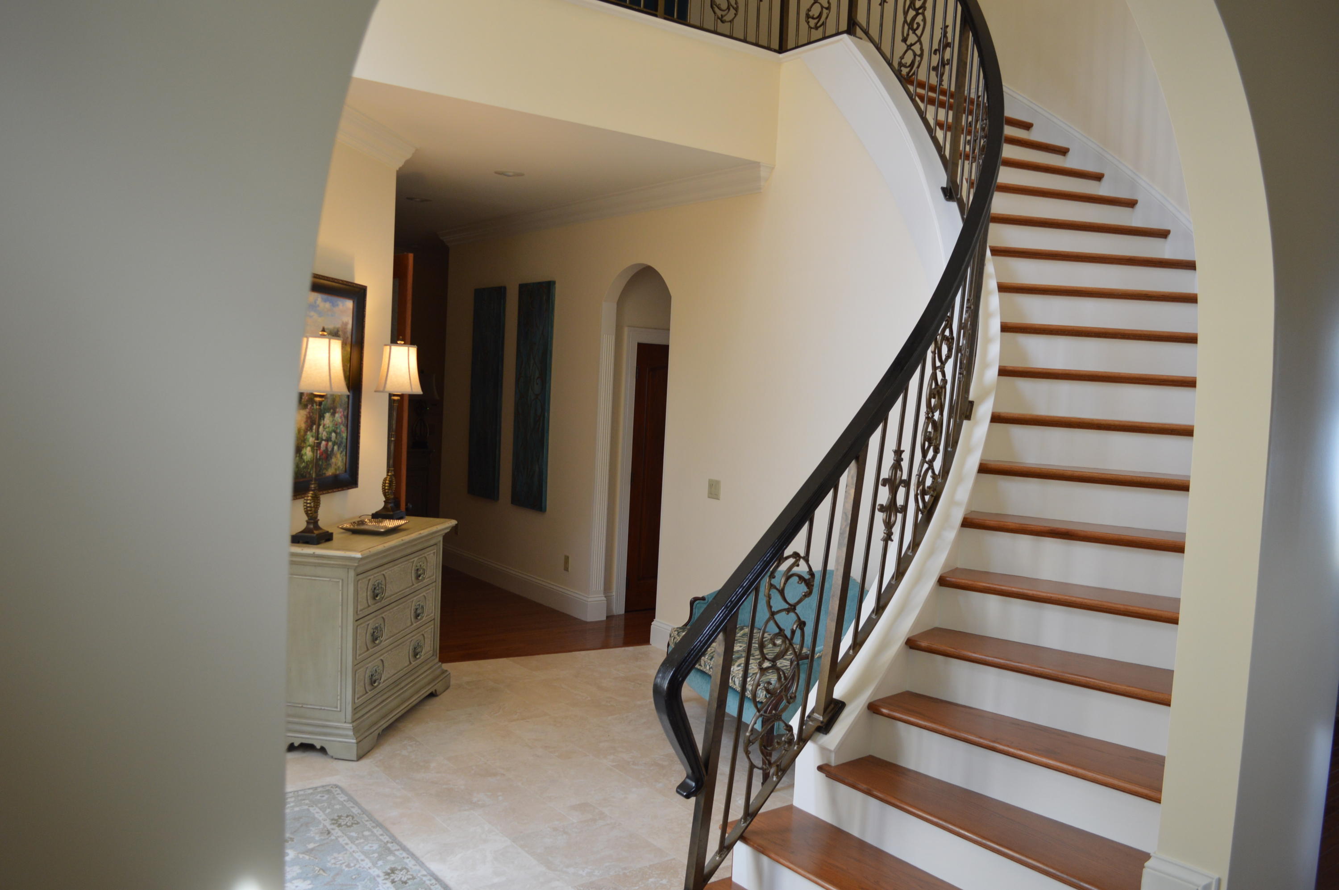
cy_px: 445
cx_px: 670
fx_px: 1003
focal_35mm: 27
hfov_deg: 67.4
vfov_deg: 47.8
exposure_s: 1/60
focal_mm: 18
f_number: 4
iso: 400
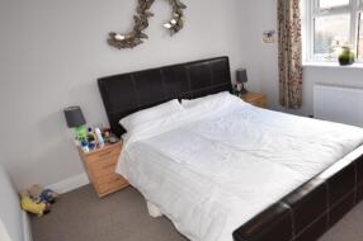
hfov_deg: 69.8
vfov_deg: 51.1
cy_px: 130
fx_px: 252
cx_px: 239
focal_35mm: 25
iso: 320
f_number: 5
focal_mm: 10
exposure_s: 1/60
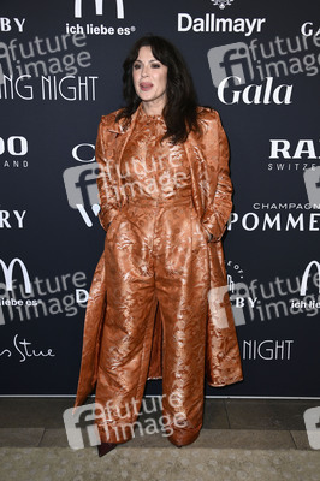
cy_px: 240
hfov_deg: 35.0
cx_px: 160
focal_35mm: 38
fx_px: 508
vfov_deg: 50.7
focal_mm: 38
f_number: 5.6
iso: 500
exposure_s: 1/250
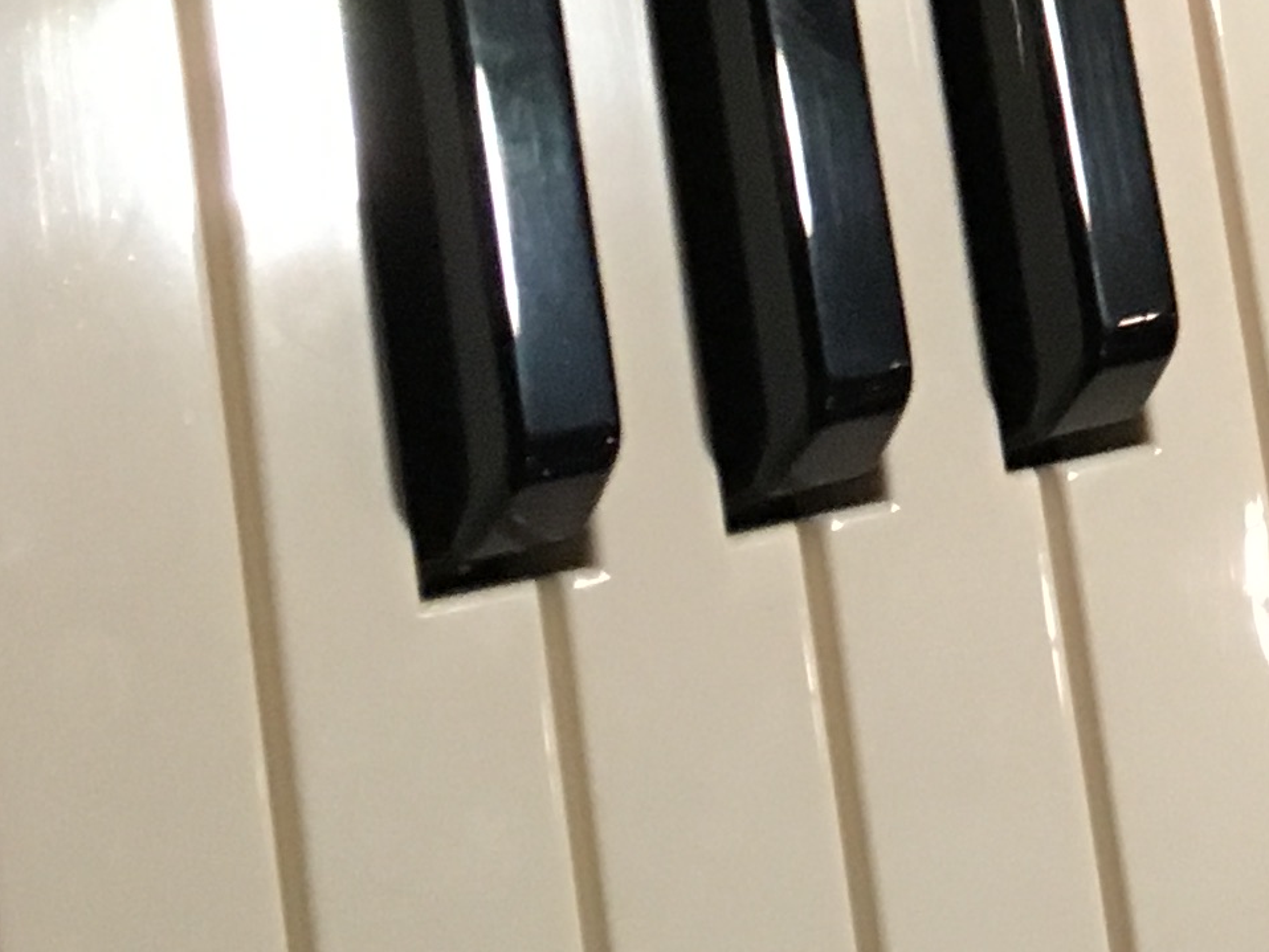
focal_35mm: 122
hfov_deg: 14.9
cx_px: 1963
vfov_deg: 11.4
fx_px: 4474
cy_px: -722
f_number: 2.2
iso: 160
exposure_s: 1/30
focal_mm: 4.15
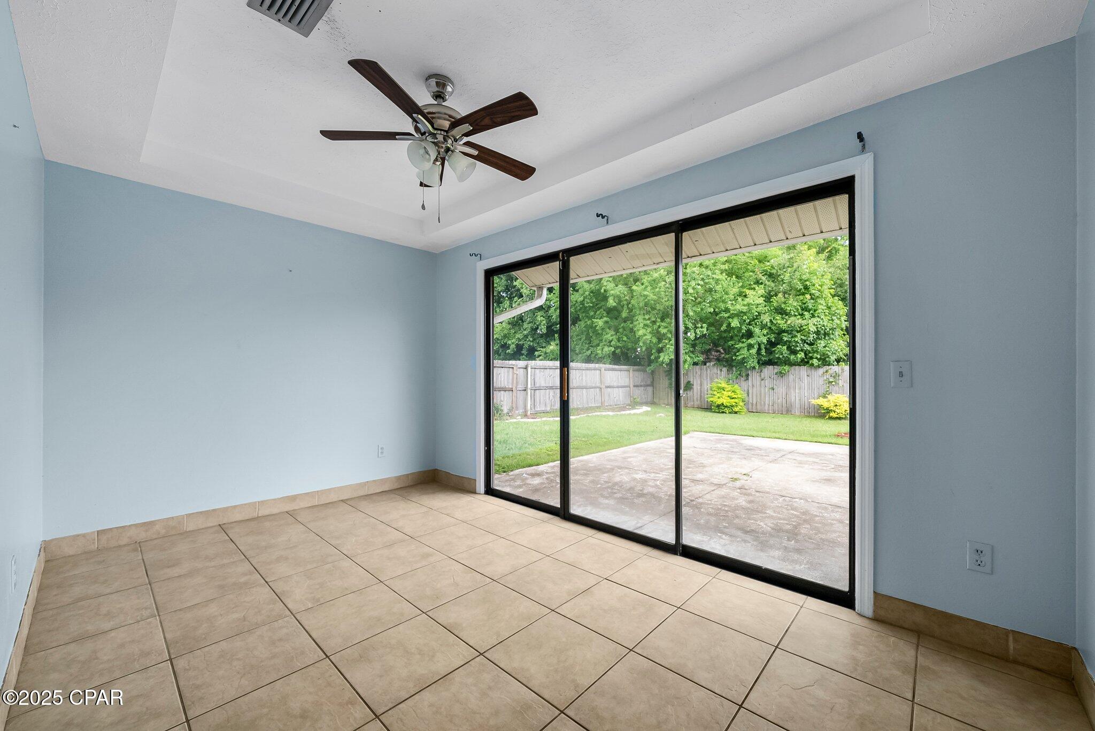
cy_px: 366
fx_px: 396
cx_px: 548
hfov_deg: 108.3
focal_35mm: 13
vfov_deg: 85.5
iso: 500
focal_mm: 13
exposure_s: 1/5
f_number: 8
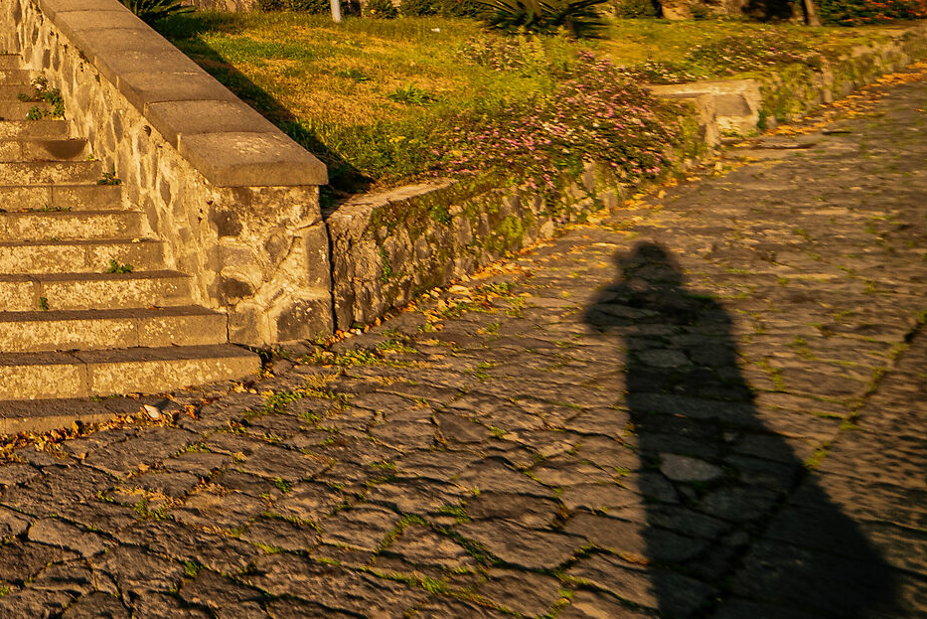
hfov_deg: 37.7
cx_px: -221
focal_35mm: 36
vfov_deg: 31.9
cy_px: -88
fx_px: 927
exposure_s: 1/320
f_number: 5.6
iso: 1250
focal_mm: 14
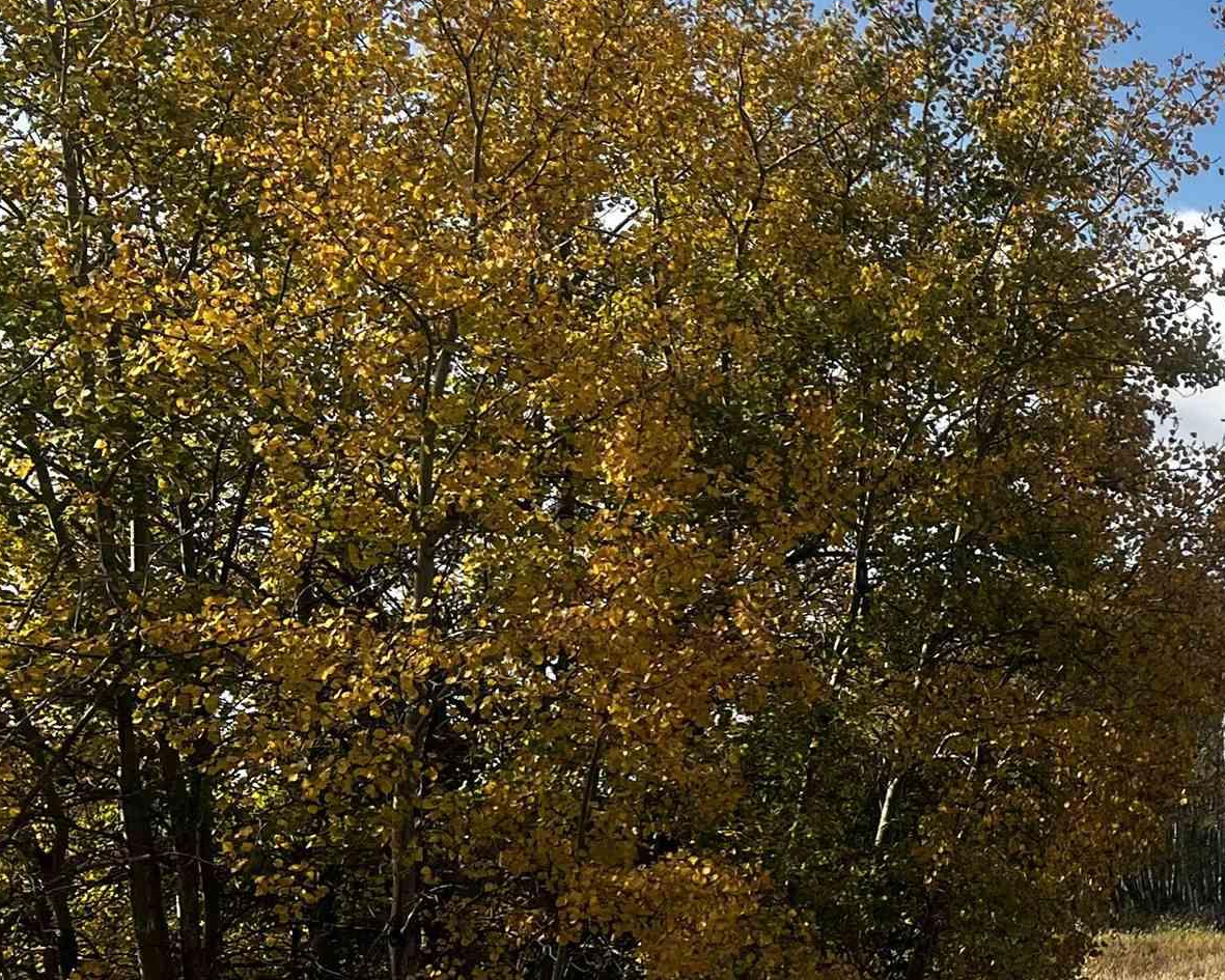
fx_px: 2393
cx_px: 1587
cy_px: 582
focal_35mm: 66
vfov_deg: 23.1
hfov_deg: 24.9
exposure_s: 1/3571
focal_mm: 5.7
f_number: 1.5
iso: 50
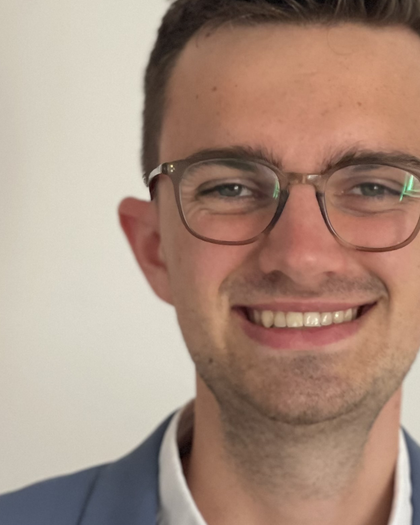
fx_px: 2501
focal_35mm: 161
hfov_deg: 9.6
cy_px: 410
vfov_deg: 11.9
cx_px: 294
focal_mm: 7.5
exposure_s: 1/101
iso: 250
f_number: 2.2
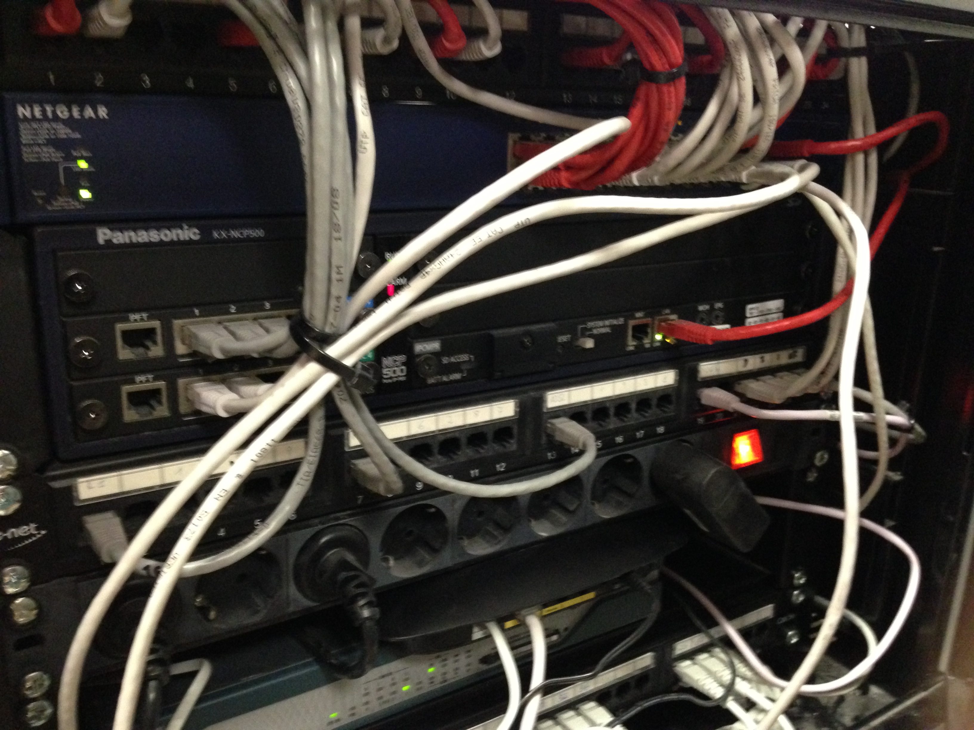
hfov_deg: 55.4
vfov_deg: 42.9
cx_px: 487
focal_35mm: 33
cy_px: 365
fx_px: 929
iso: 500
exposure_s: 1/15
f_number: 2.4
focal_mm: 4.13
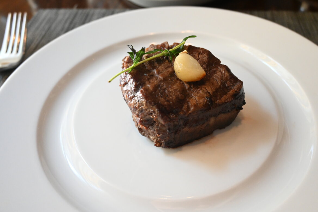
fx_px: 300
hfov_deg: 55.8
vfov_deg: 38.9
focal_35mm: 34
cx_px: 163
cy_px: 108
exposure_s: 1/125
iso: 2500
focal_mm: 22
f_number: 4
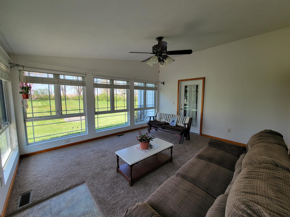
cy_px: 108
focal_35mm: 13
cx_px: 145
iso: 50
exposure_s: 1/120
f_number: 2.2
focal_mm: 2.2
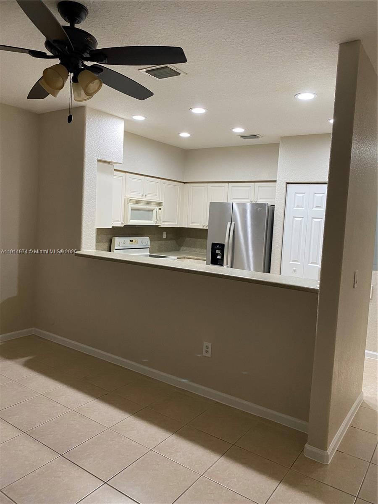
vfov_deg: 67.3
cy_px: 252
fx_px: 379
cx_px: 189
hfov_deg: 53.1
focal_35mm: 26
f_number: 1.8
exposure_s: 1/60
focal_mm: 4.25
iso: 160
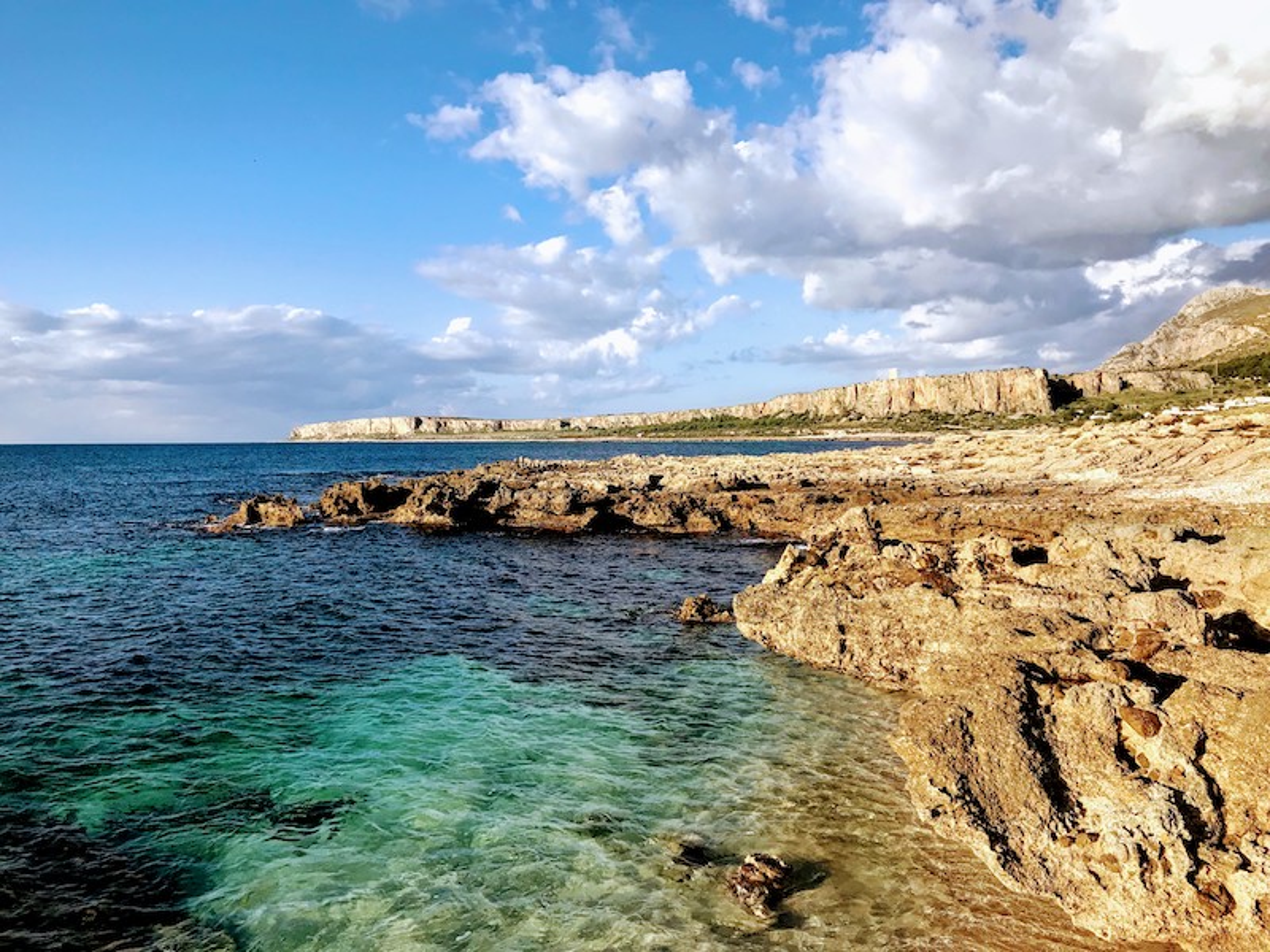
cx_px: 635
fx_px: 1027
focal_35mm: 28
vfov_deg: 49.7
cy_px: 476
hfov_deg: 63.4
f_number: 1.8
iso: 20
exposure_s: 1/2083
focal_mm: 3.99
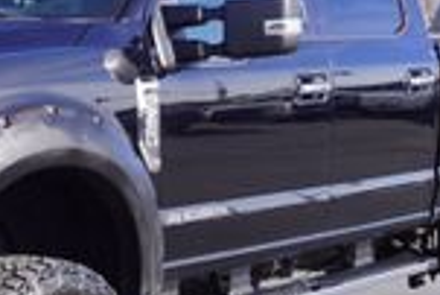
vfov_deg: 11.1
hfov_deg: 16.4
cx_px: 41
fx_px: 1509
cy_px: 238
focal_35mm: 123
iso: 100
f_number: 8
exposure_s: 1/100
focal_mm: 31
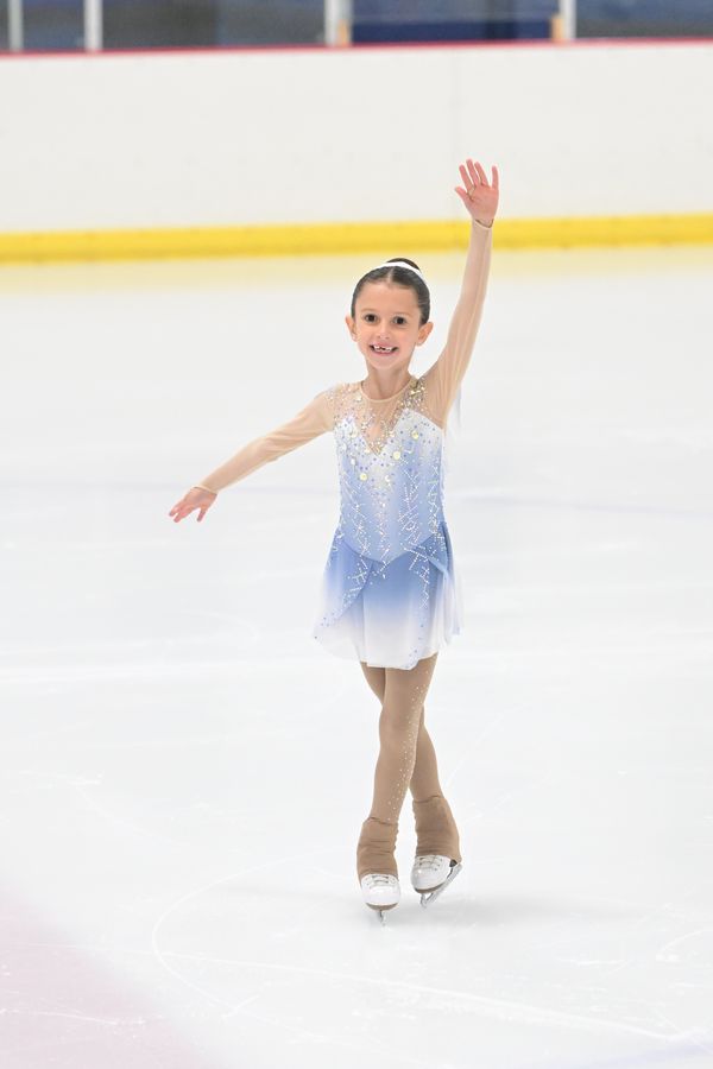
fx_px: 5555
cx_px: 356
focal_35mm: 187
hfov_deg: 7.3
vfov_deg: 11.0
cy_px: 534
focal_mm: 125
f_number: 4
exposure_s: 1/640
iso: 6400
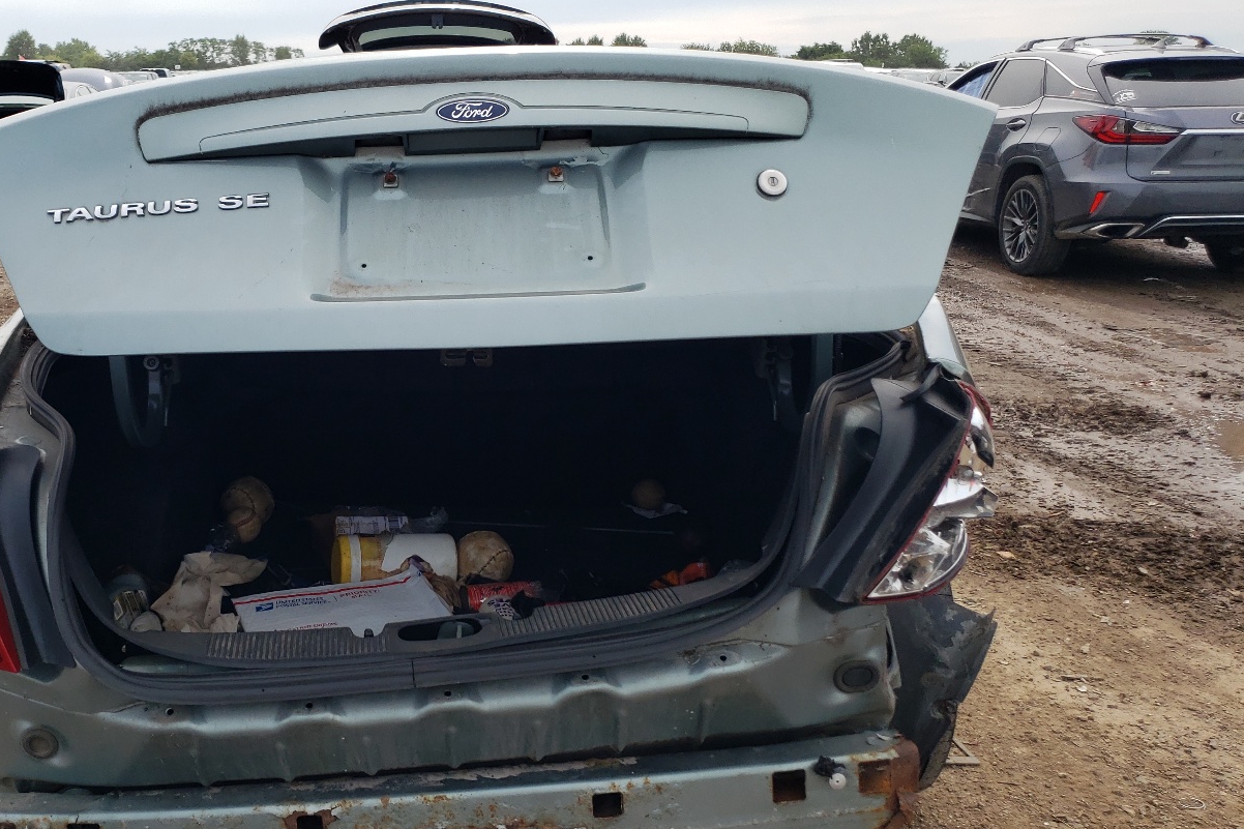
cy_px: 469
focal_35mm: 36
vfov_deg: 36.8
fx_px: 1244
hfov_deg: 52.2
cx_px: 424
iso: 50
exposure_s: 1/2000
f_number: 1.5
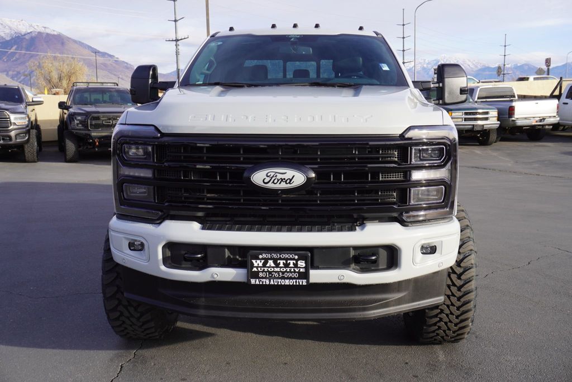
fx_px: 596
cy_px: 191
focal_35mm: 38
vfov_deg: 35.5
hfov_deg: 51.3
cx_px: 286
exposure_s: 1/100
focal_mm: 25
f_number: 8
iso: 100
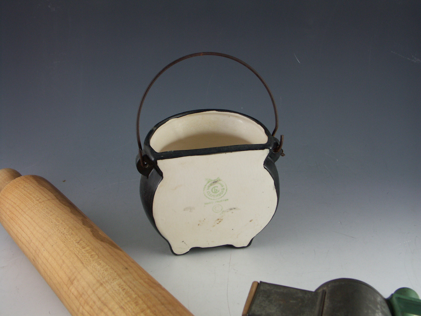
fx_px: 486
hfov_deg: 46.8
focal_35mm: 40
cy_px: 158
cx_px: 210
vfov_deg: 36.0
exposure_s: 1/80
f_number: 4
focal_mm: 10.26
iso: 100
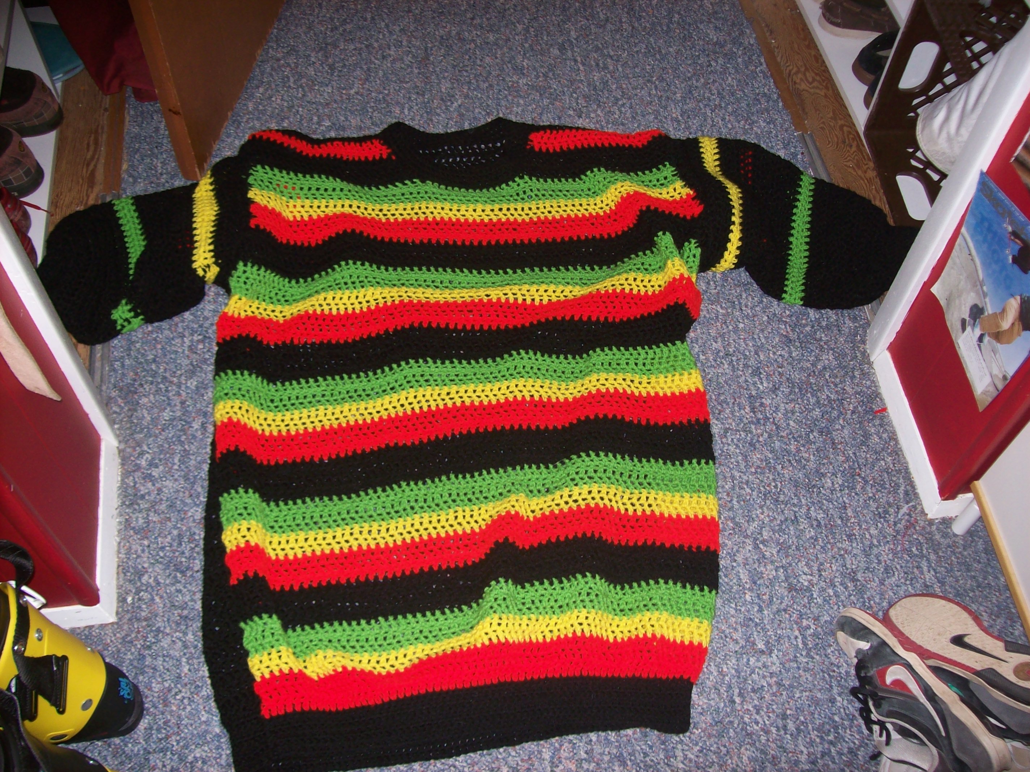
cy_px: 386
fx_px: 1071
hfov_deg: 51.4
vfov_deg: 39.6
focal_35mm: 36
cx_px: 515
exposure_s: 1/64
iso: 80
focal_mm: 6
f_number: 2.7
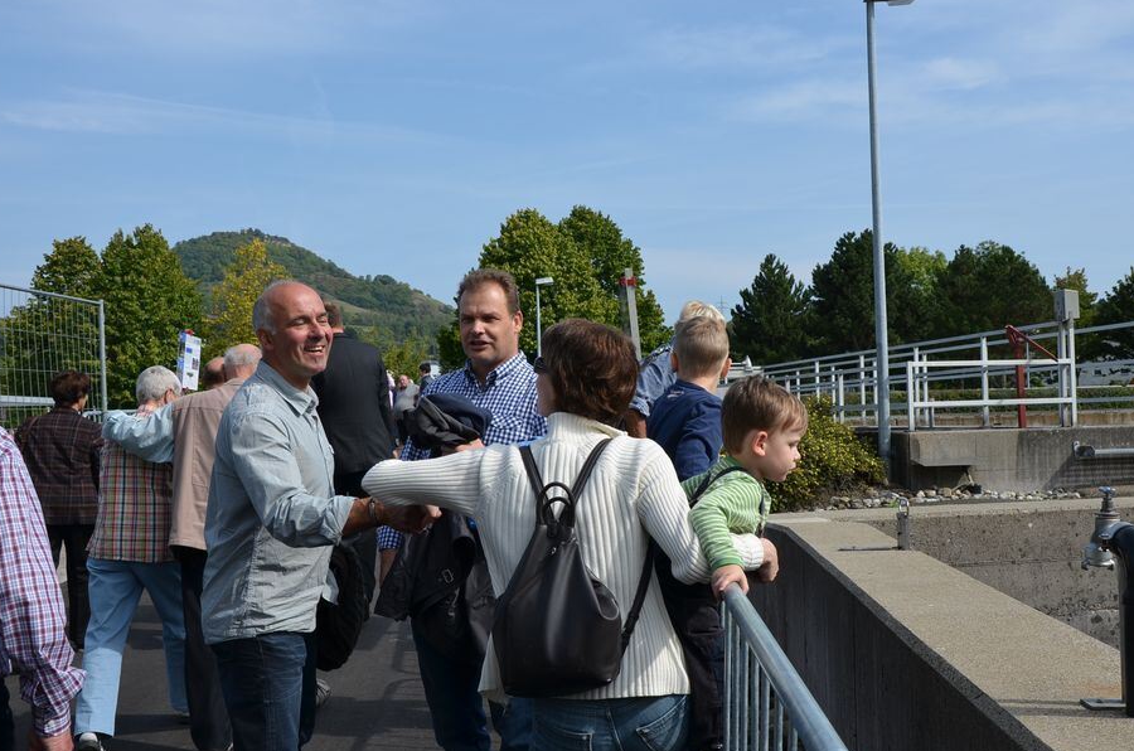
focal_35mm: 40
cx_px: 611
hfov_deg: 48.5
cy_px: 410
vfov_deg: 33.2
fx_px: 1257
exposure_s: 1/250
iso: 100
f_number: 8
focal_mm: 24
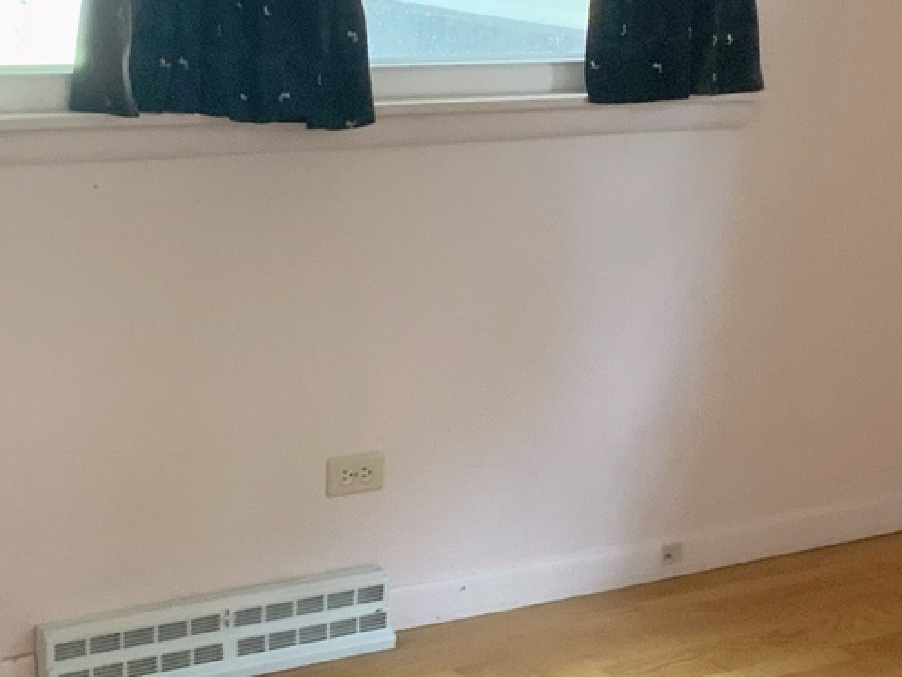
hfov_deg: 23.3
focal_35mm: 84
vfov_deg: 17.5
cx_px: 457
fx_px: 2189
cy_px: 247
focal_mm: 3
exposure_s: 1/60
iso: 200
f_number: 1.8
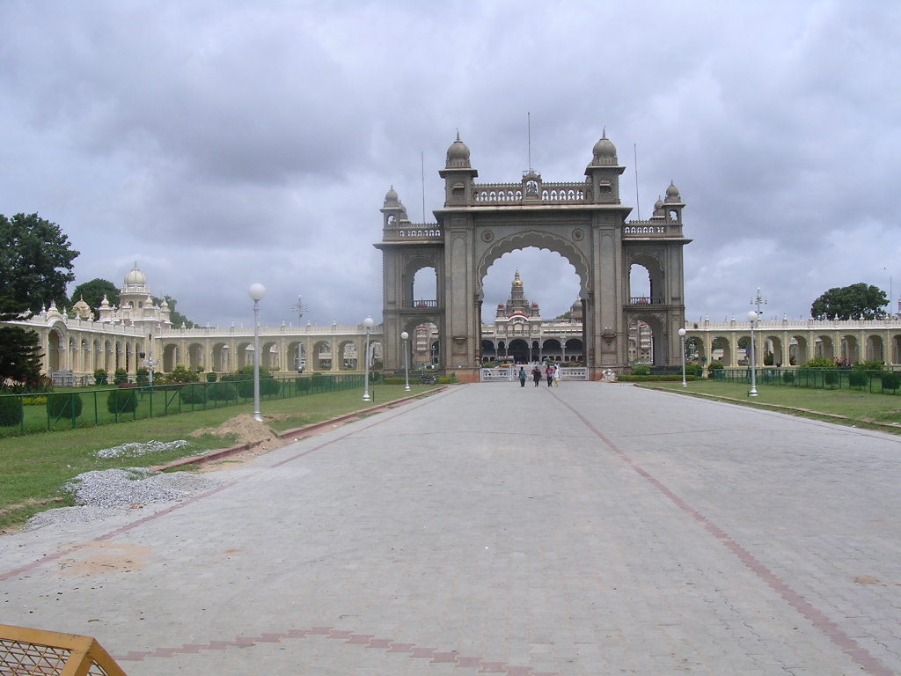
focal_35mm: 38
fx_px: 989
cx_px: 450
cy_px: 338
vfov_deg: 37.7
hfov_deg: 49.0
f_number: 5.6
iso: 100
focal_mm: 5.8
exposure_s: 1/476
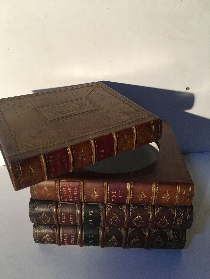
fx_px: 235
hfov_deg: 48.2
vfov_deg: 61.7
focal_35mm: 29
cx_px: 105
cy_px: 140
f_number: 2.2
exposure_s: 1/25
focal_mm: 4.15
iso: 200
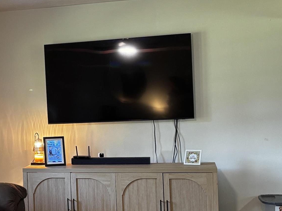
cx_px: 38
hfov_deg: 27.0
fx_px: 570
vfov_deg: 21.0
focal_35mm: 70
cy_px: 114
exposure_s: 1/60
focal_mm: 5.96
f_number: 1.6
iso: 200
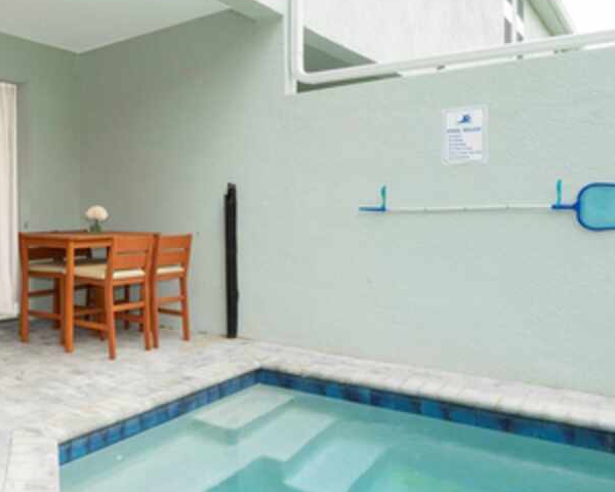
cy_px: 226
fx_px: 619
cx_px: 47
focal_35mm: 34
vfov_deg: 43.3
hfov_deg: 46.9
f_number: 20
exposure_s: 1/60
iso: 1000
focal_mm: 17
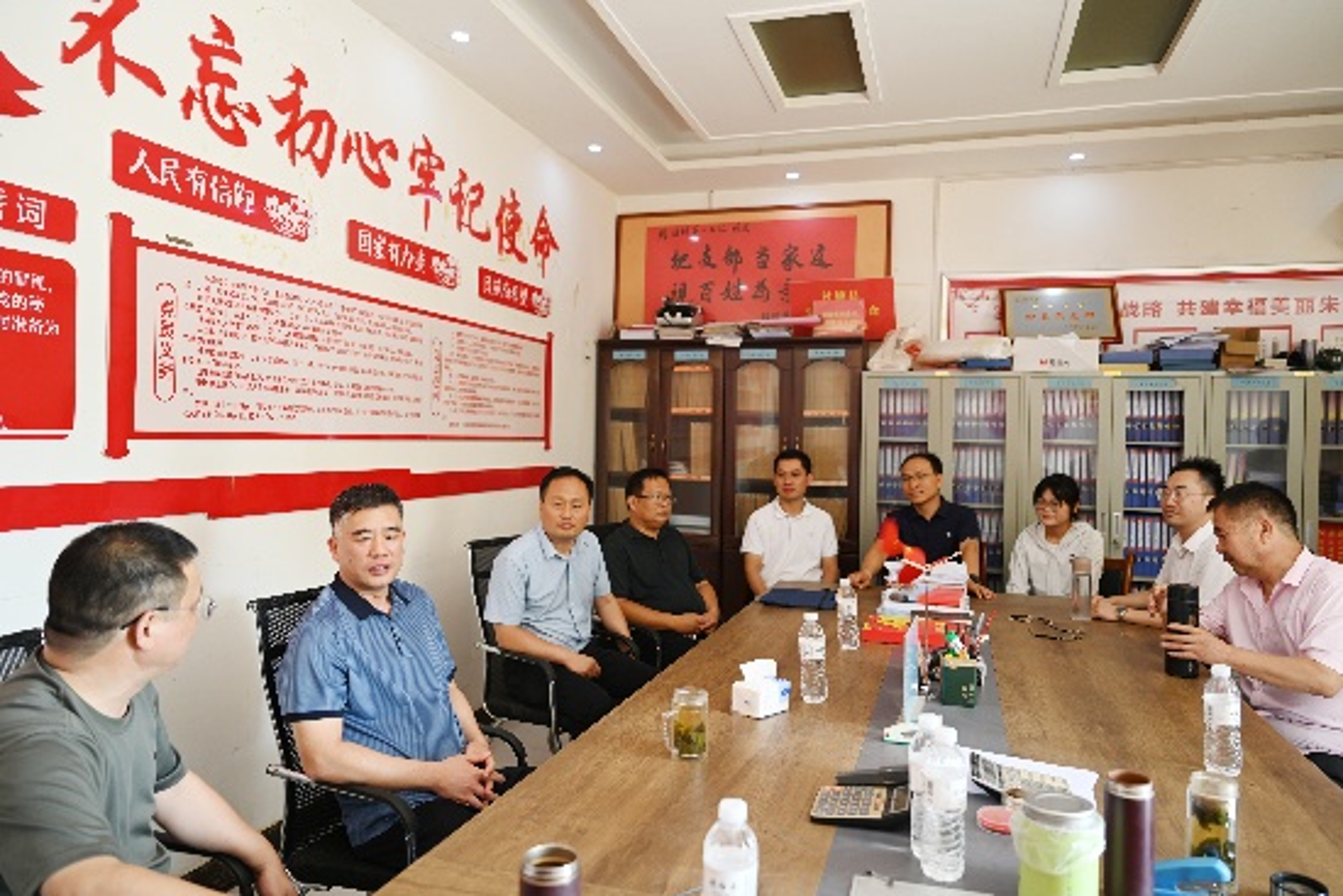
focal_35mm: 24
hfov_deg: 72.6
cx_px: 672
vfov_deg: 52.2
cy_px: 448
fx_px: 914
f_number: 2.8
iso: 100
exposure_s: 1/30
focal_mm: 24.5
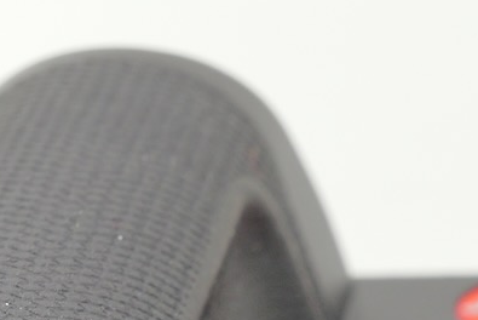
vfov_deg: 5.2
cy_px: 656
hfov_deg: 7.7
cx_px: 732
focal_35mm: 261
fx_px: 3468
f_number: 9
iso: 800
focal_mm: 43
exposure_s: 1/60
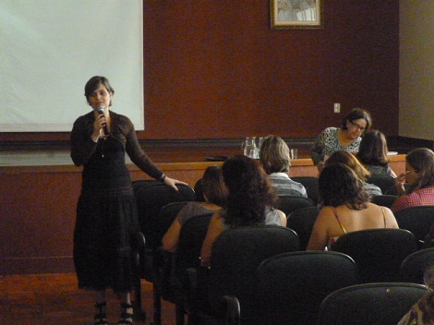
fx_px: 1228
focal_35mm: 98
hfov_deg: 20.0
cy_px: 162
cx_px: 217
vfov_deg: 15.1
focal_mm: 17.5
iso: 1600
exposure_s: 1/60
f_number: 6.2
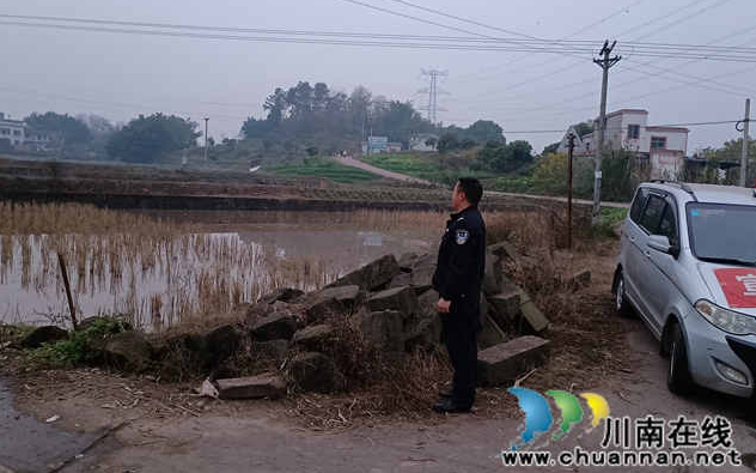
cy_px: 217
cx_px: 382
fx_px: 598
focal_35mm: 29
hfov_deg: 64.6
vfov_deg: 43.1
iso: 2800
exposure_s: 1/20
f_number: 1.9
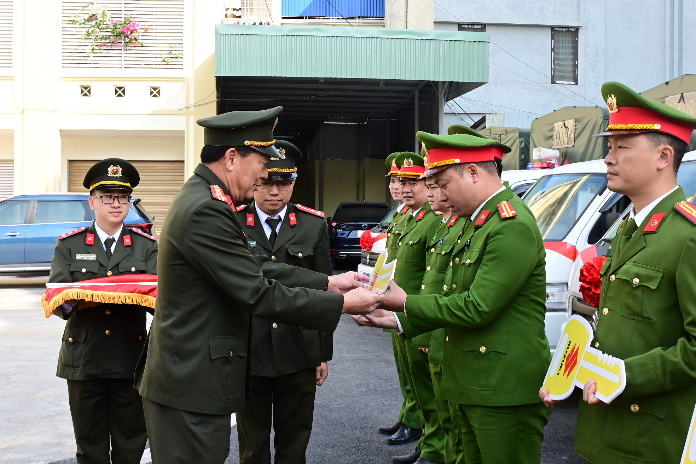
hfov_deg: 38.9
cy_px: 232
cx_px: 348
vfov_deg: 26.5
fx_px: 986
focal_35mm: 51
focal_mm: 34
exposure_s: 1/200
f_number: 13
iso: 500
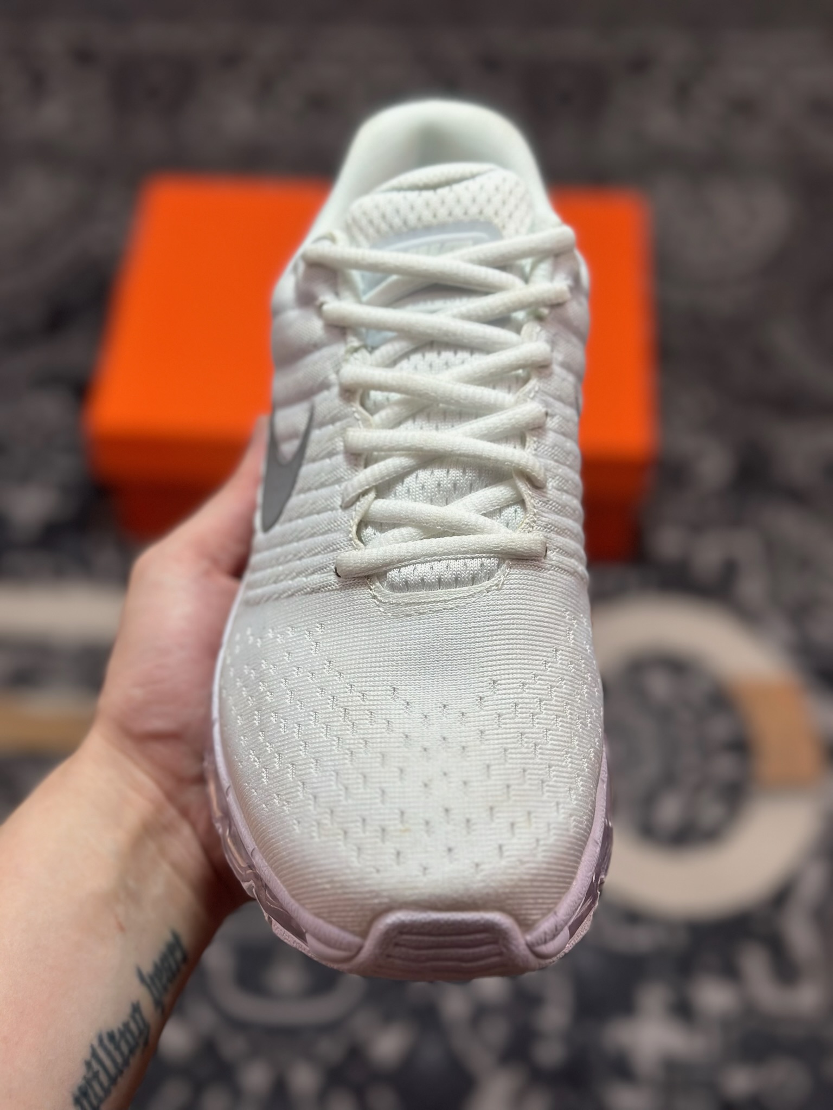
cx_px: 416
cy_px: 555
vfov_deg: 39.7
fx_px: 1540
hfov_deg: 30.3
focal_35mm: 48
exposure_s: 1/1339
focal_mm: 6.86
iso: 80
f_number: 1.78
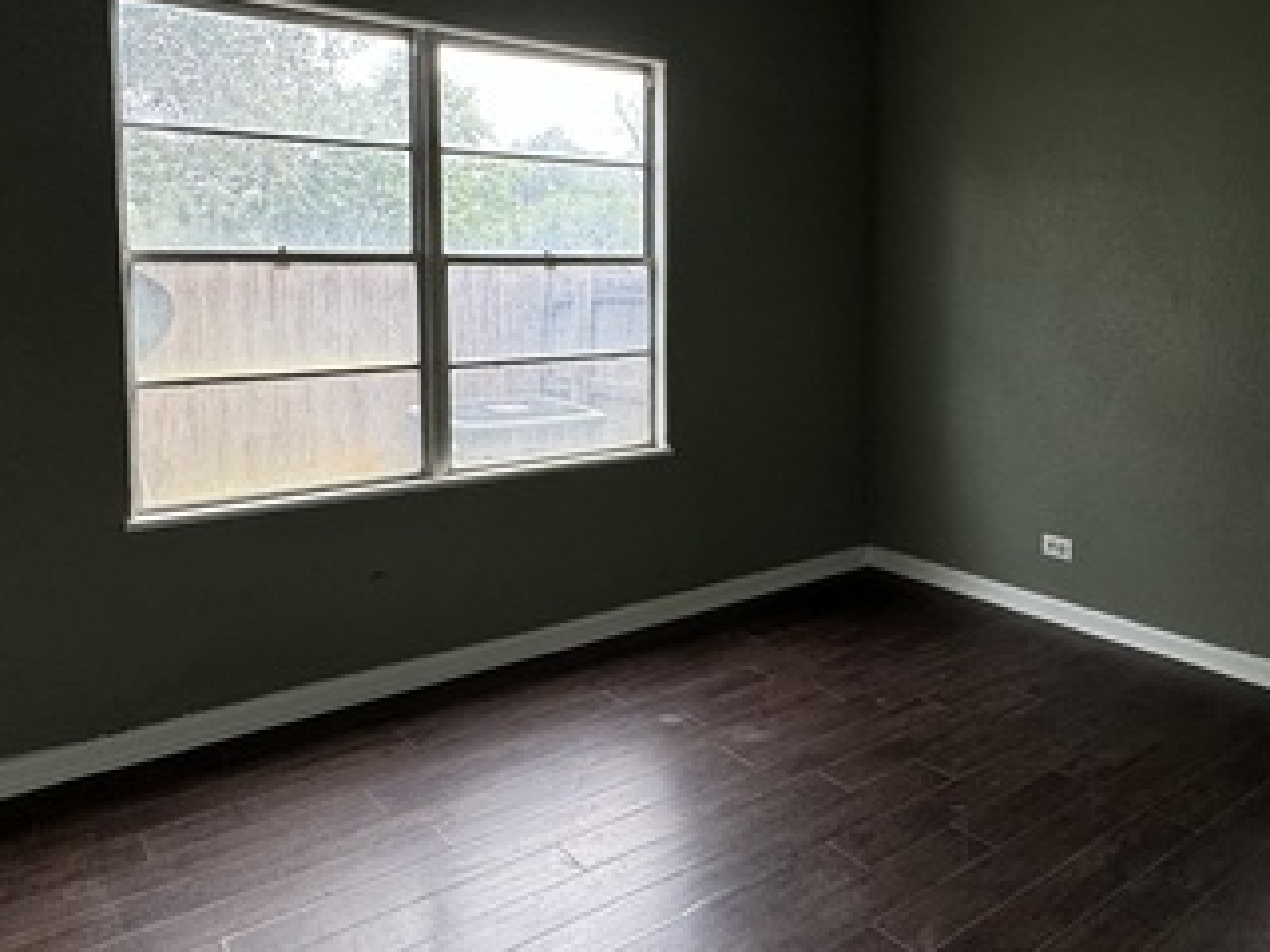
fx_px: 1027
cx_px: 750
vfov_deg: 49.2
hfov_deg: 63.0
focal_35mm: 28
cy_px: 345
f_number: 2.2
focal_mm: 2.22
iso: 160
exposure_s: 1/120
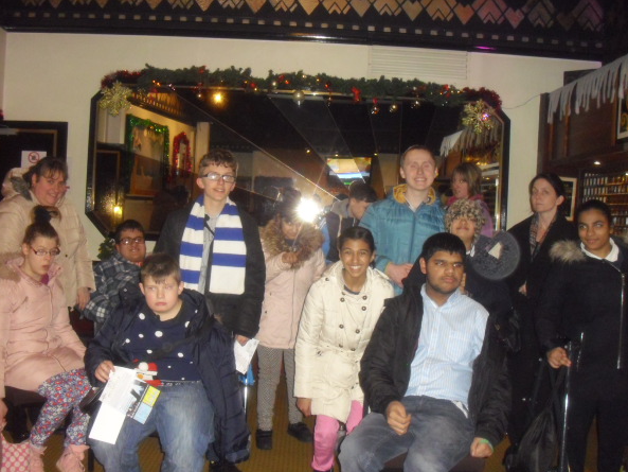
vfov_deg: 35.1
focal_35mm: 41
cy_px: 237
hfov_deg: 45.8
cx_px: 322
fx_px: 744
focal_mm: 6.2
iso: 400
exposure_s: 1/60
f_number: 2.8
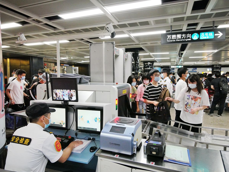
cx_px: 114
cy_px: 86
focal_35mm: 24
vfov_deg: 56.8
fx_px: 159
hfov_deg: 71.6
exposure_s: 1/100
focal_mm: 12
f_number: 4
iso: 3200
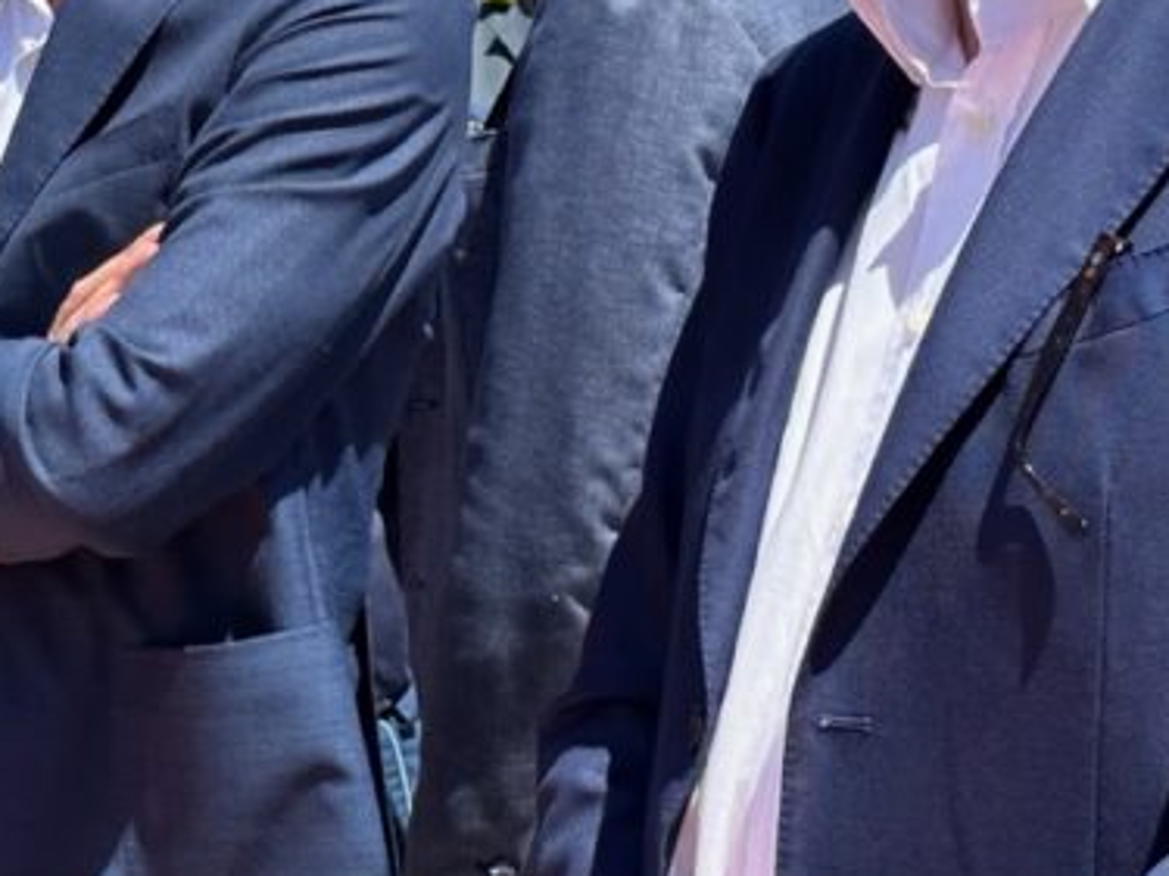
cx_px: -16
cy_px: 168
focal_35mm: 131
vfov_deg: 11.3
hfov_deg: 14.8
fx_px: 4423
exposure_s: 1/2890
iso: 64
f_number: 1.78
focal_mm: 6.86
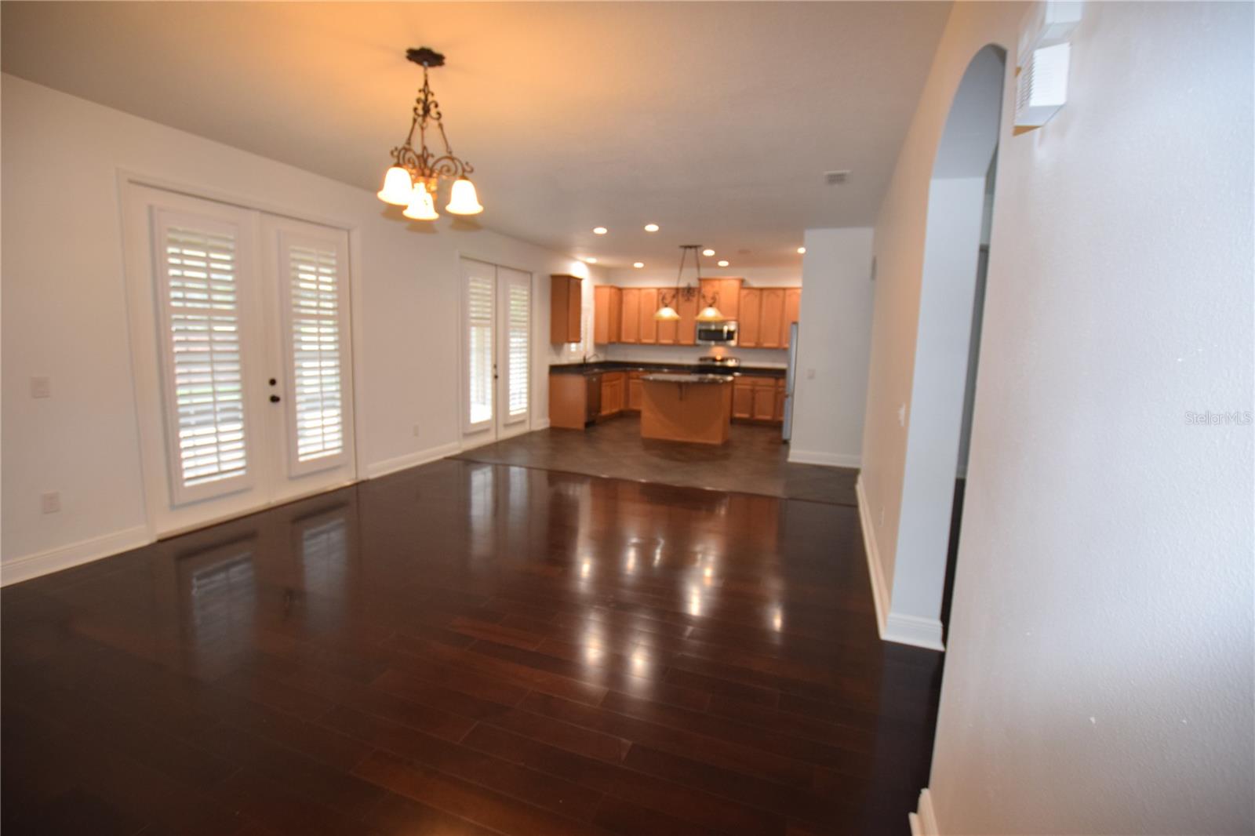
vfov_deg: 77.3
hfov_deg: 100.4
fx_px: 523
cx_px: 628
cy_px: 418
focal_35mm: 15
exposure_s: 1/60
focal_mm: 10
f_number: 4
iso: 800
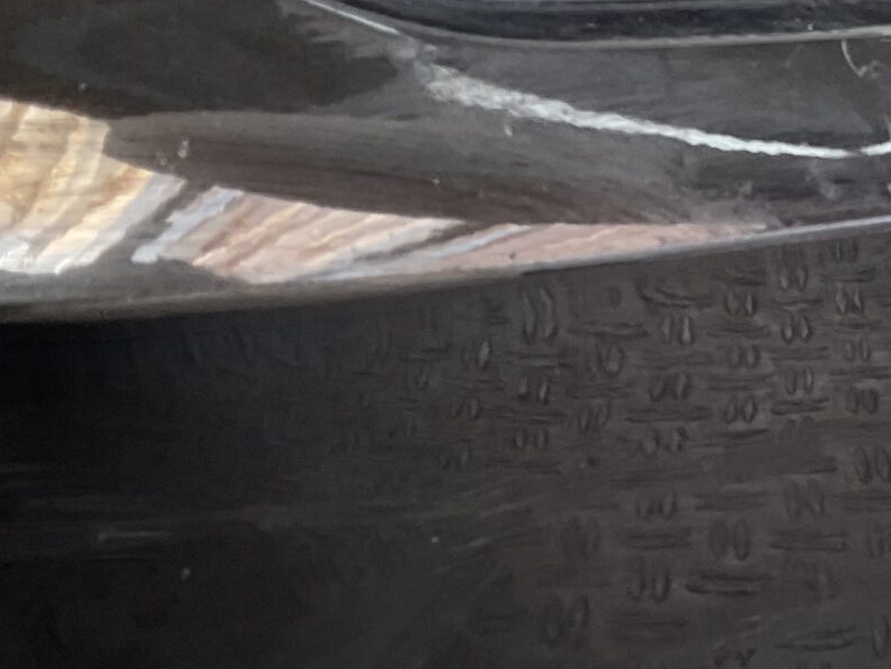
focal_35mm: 93
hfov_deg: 19.3
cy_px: 472
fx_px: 2394
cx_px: 1190
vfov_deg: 15.8
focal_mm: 3
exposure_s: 1/120
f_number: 1.8
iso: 25
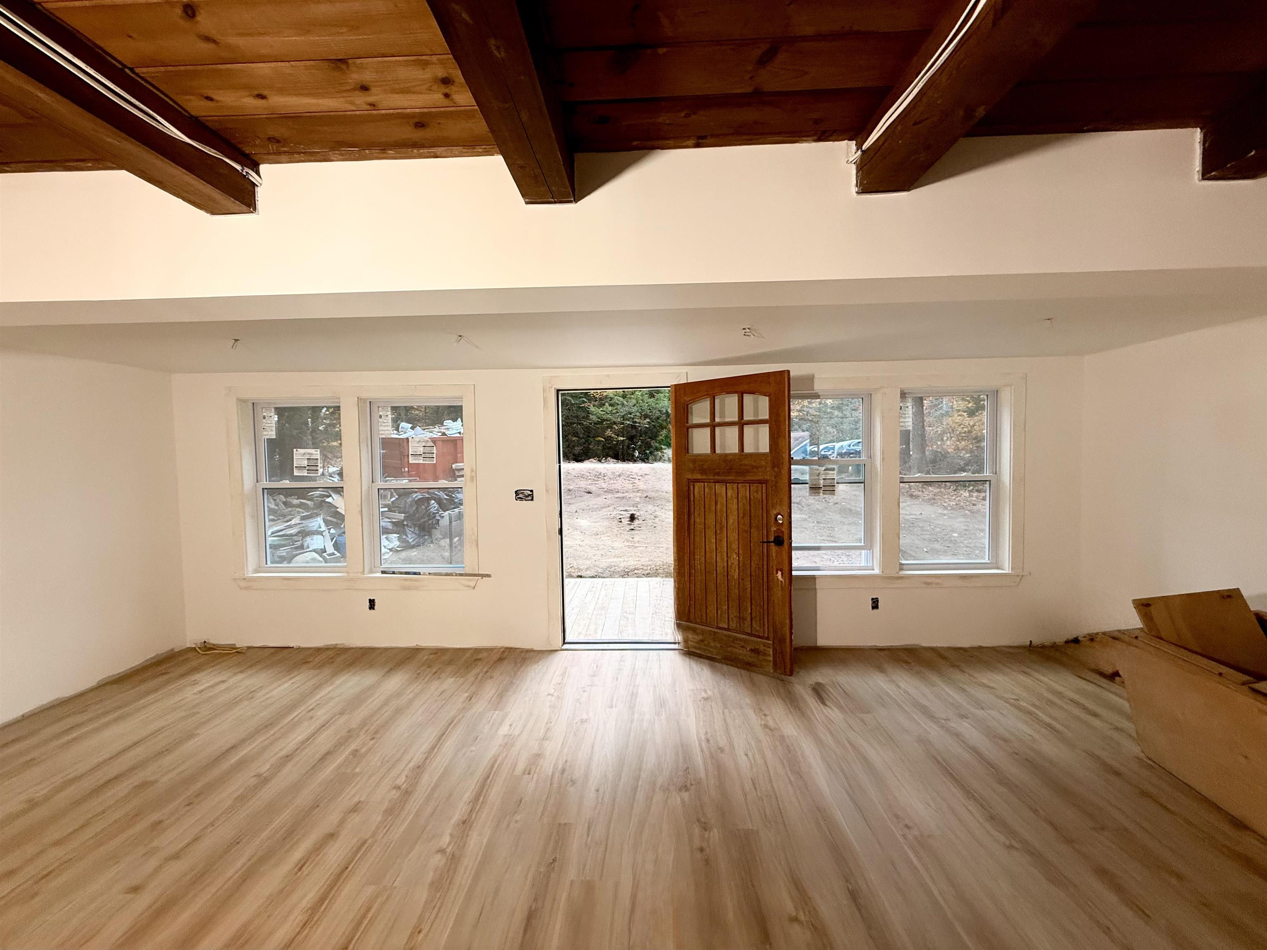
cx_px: 634
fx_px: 512
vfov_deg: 85.7
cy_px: 475
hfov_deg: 102.1
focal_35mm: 14
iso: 200
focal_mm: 2.22
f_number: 2.2
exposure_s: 1/120
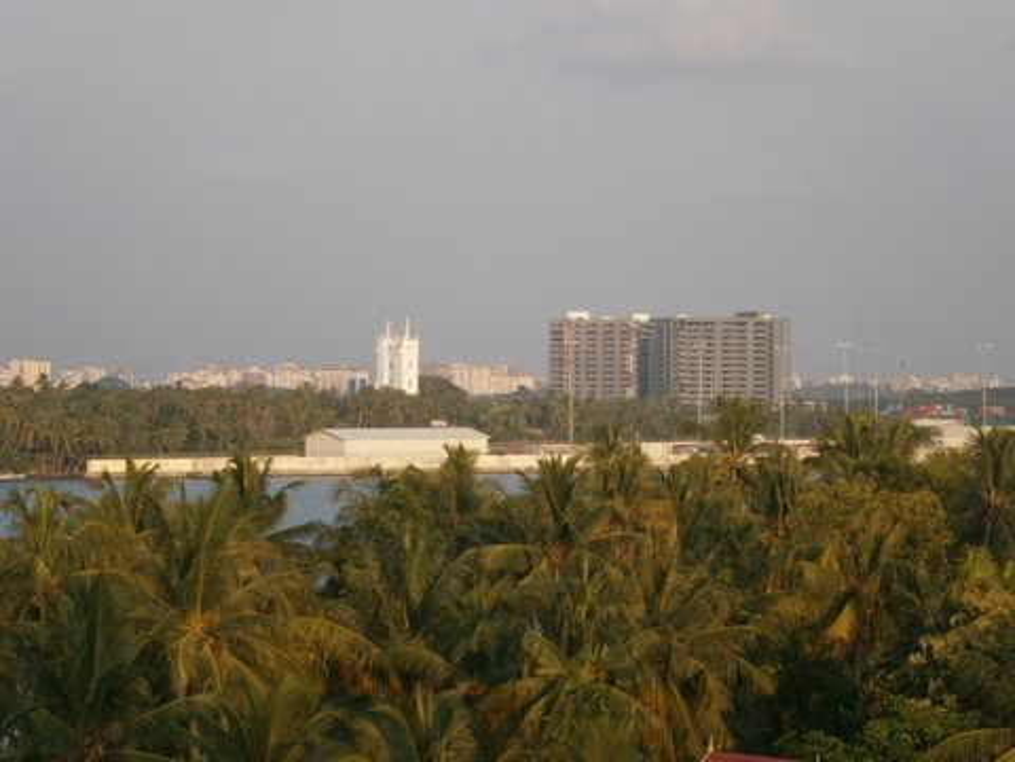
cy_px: 381
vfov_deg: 11.4
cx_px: 508
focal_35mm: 130
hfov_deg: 15.2
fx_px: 3812
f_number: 6.5
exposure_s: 1/125
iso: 80
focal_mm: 23.5
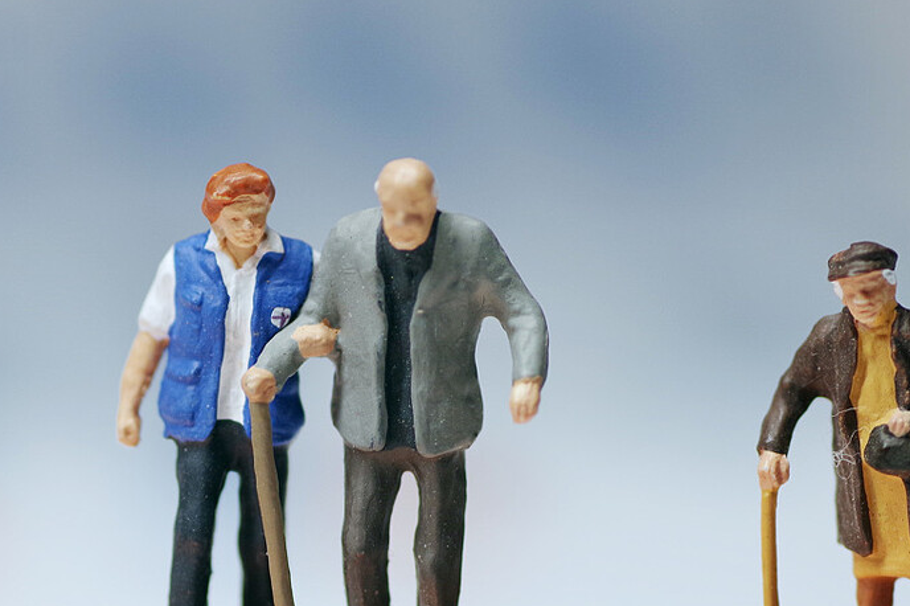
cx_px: 331
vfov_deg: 5.1
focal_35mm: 267
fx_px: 6746
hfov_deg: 7.7
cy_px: 525
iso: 400
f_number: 4
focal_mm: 100
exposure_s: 1/160
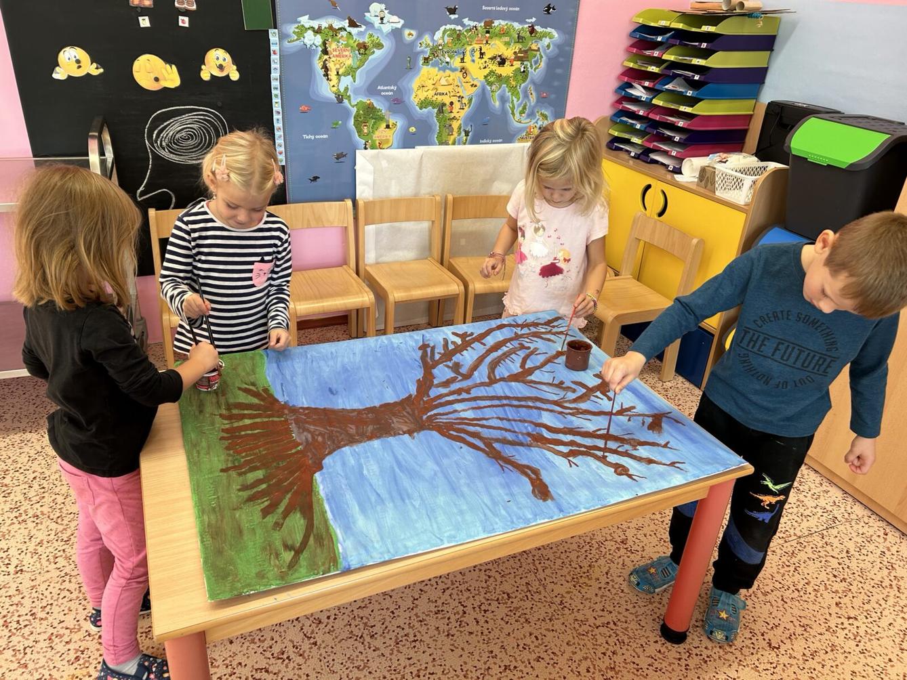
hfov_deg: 67.3
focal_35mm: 26
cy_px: 340
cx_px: 454
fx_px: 681
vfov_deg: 53.1
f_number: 1.5
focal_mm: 5.7
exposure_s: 1/100
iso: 80
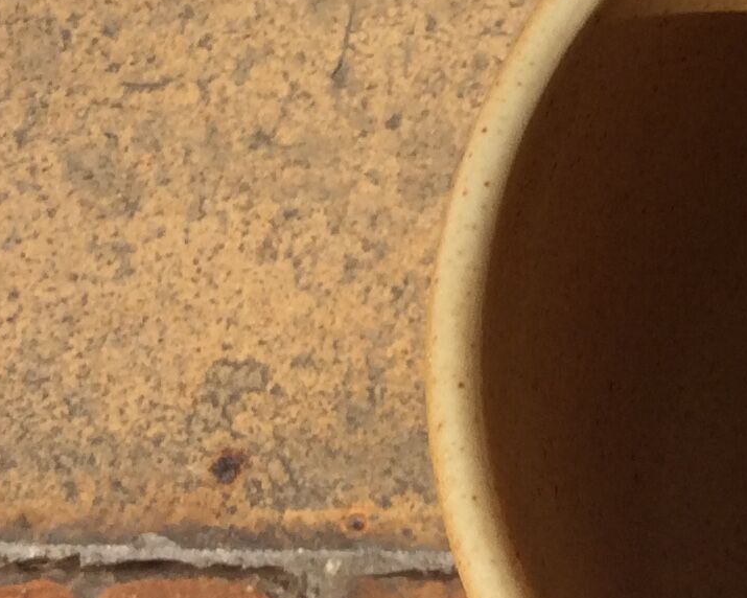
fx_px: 2498
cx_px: 1009
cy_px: 12
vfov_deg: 13.5
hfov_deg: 16.0
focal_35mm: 113
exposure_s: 1/1684
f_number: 2.4
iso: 32
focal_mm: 3.3
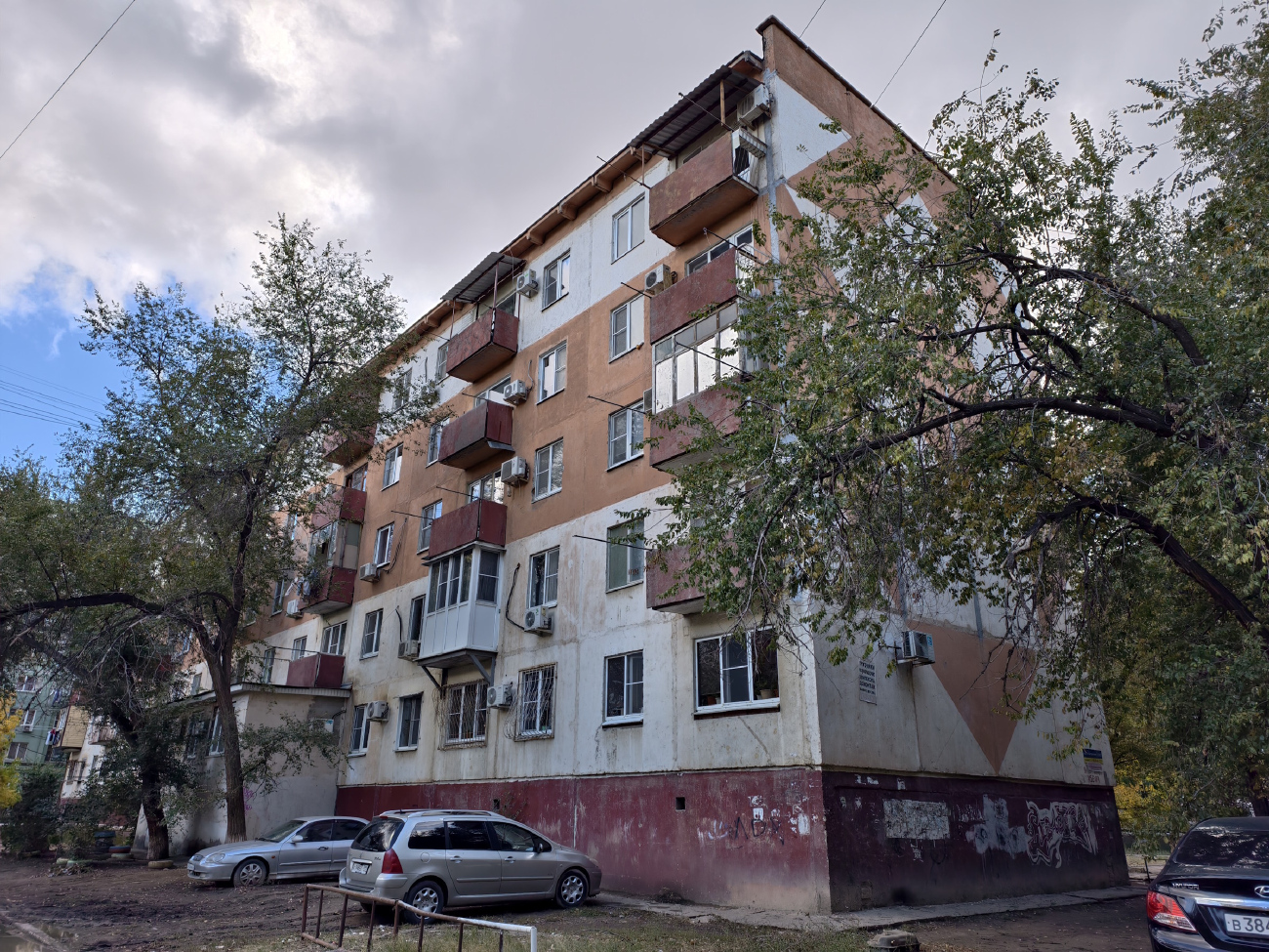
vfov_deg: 58.9
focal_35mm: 23
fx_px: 843
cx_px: 634
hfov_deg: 73.9
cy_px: 476
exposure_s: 1/444
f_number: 1.57
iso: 71
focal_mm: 6.54
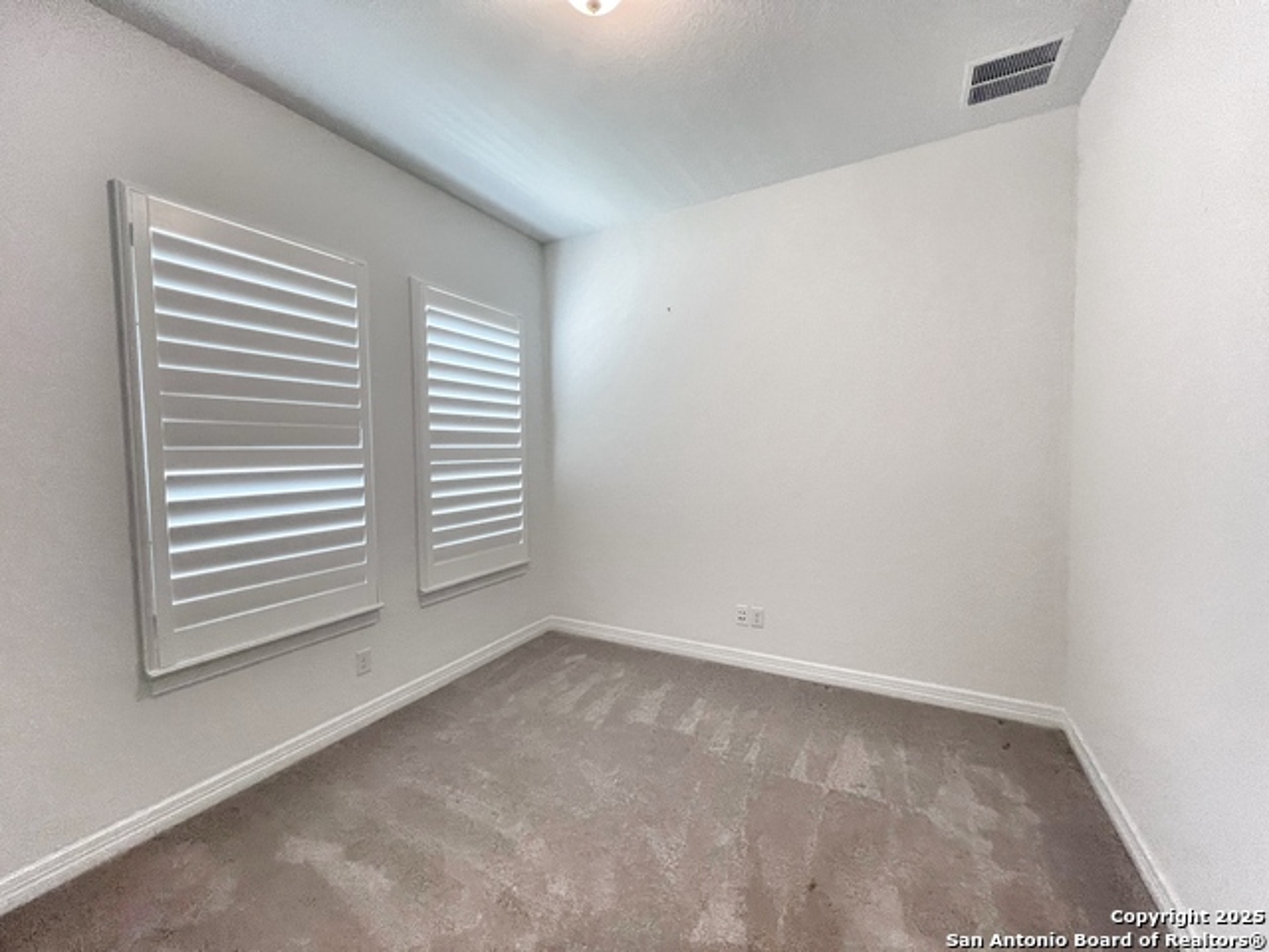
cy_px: 476
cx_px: 634
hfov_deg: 106.2
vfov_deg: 89.9
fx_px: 477
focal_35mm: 13
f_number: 1.8
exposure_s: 1/120
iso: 200
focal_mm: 1.57
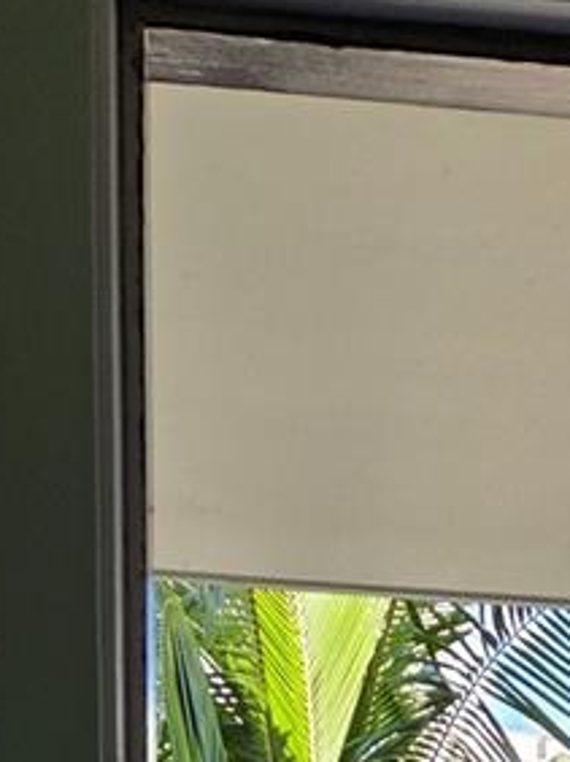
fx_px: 2155
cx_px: 616
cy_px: 1521
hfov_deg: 14.7
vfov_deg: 15.8
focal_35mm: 98
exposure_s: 1/1105
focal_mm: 5.4
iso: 80
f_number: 1.8
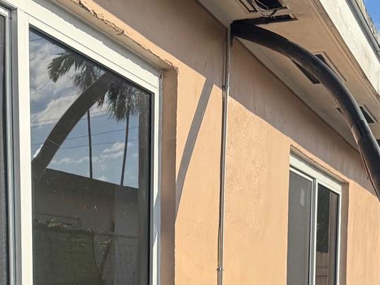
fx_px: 791
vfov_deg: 19.1
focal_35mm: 72
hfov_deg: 26.9
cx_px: 145
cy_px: 359
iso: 80
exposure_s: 1/4310
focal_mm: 6.76
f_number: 1.78
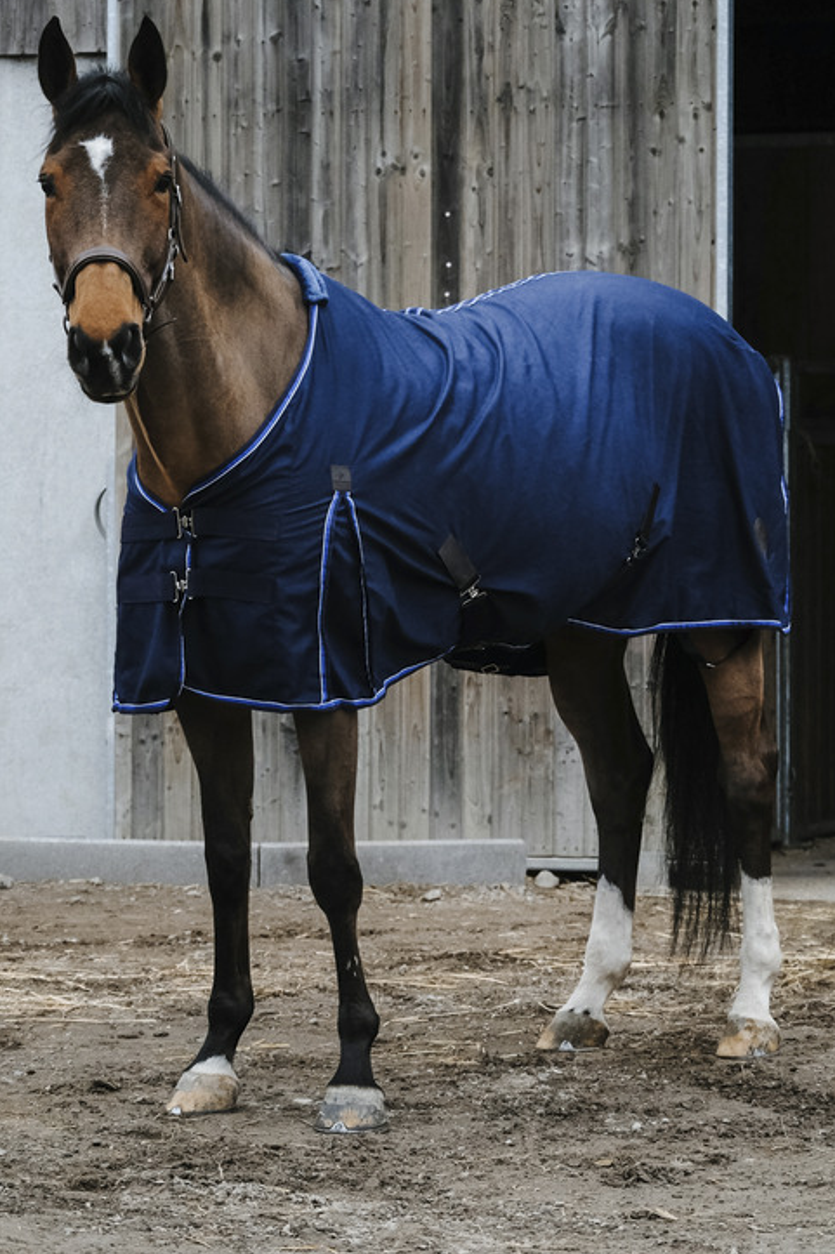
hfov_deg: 9.2
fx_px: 5186
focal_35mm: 149
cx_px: 437
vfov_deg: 13.8
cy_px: 504
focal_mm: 70
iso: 1600
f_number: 4
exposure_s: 1/500
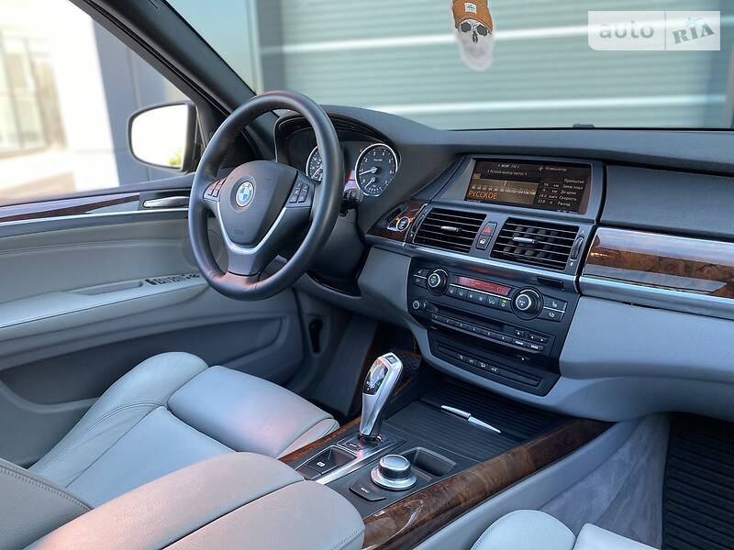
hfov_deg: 67.3
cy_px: 275
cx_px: 367
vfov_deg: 53.1
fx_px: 551
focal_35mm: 26
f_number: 1.8
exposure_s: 1/121
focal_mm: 4.2
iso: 125
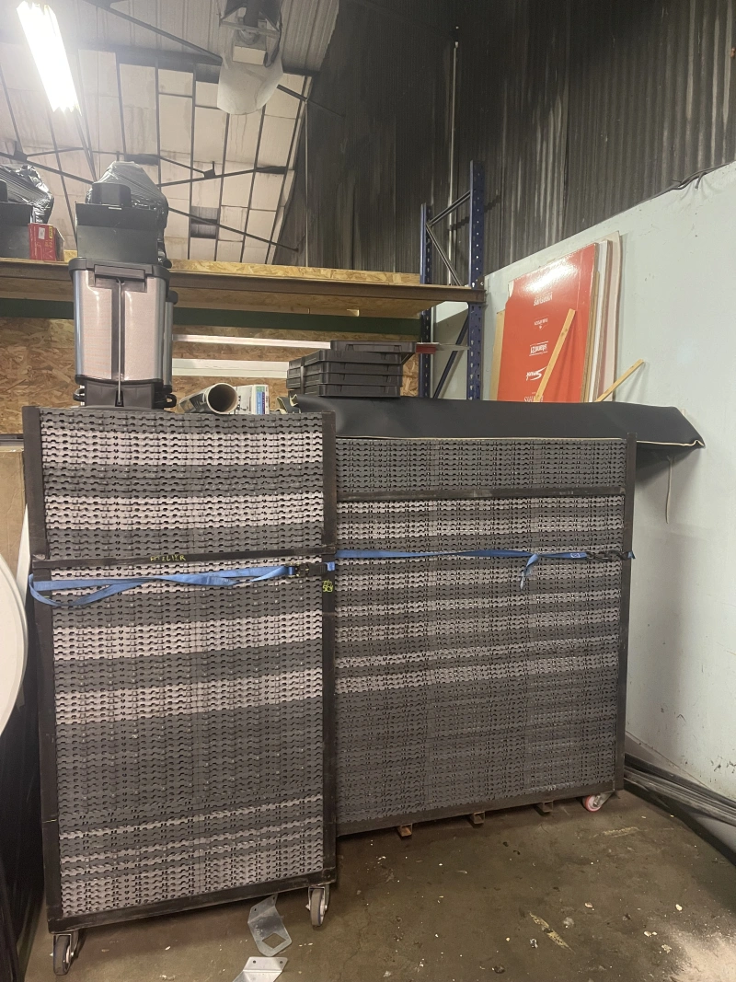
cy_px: 491
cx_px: 368
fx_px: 709
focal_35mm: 25
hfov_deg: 54.9
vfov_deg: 69.4
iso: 640
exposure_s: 1/33
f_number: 1.6
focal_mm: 5.1
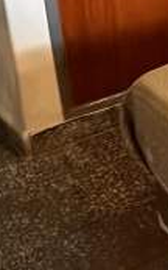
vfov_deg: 19.0
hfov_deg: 10.3
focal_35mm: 104
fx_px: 763
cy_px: -44
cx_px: 447
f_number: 2.2
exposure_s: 1/50
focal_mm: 2.22
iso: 400
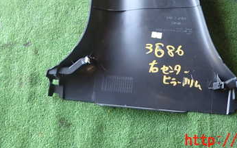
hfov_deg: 43.4
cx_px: 134
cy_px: -5
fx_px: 297
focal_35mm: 46
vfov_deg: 26.3
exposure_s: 1/60
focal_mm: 4.5
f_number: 2
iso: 125
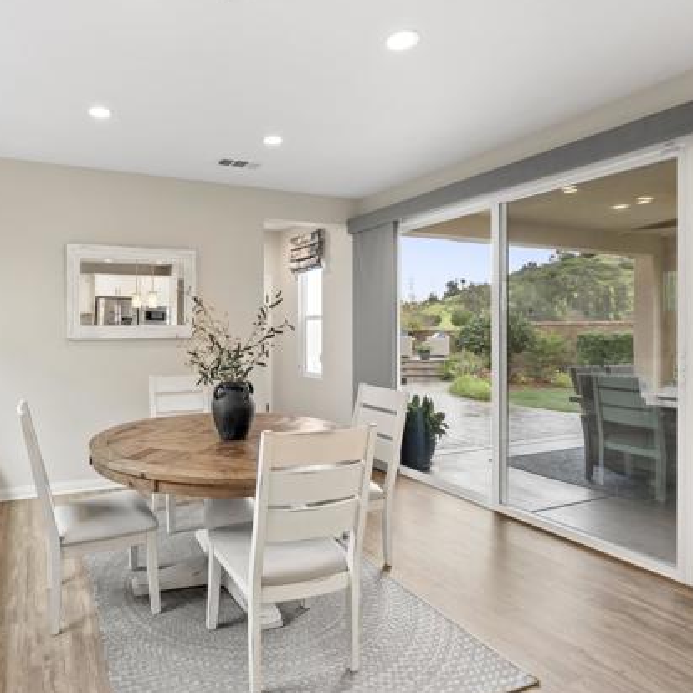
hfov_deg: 70.0
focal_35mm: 21
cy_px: 347
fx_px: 476
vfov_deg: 72.1
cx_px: 229
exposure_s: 1/20
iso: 500
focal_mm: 16
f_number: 8
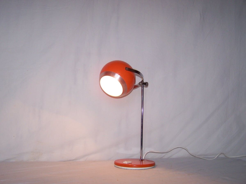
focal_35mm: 38
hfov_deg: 49.0
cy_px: 92
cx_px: 123
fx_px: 270
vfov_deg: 37.7
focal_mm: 6.3
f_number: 2.8
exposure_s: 1/60
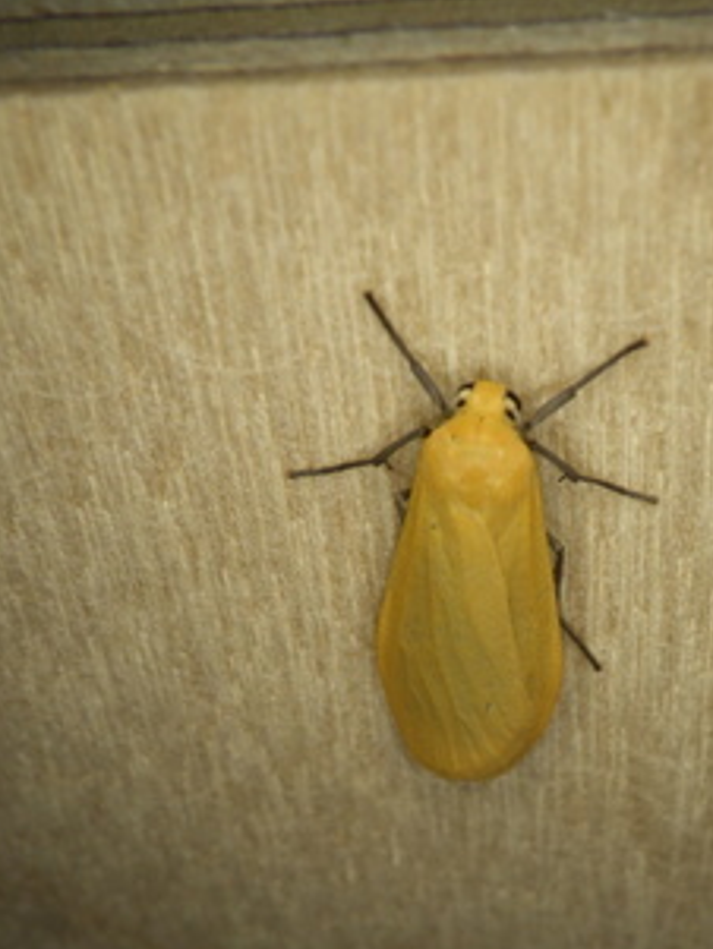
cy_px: 656
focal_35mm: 67
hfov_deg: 21.9
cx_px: 481
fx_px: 1839
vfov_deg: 28.7
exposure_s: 1/640
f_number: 4.6
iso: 125
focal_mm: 6.1
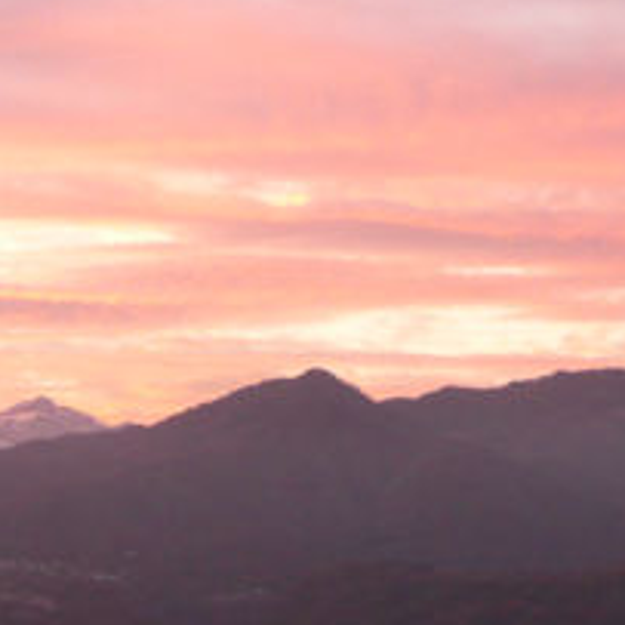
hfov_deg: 10.6
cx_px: -108
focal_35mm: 163
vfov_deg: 10.6
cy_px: 607
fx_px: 3330
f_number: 4.5
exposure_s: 1/13
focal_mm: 11
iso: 200
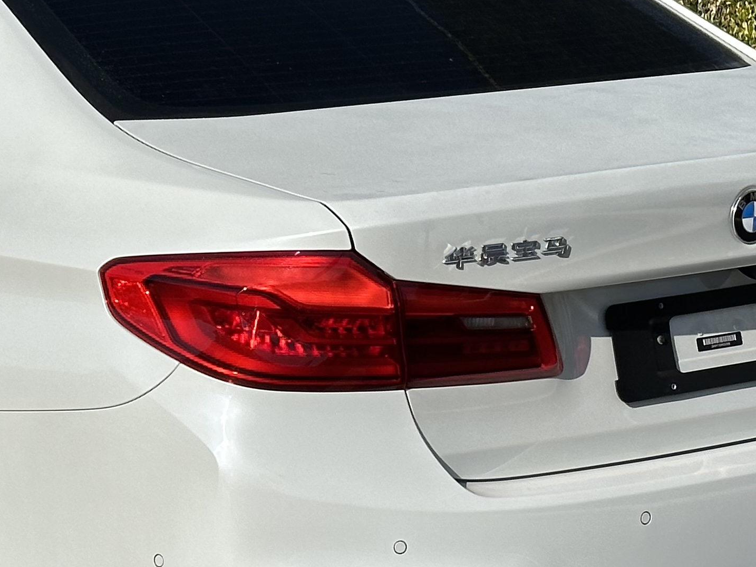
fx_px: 2948
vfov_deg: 11.0
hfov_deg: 14.5
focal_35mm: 135
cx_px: 90
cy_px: 403
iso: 64
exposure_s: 1/8197
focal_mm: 6.86
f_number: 1.78
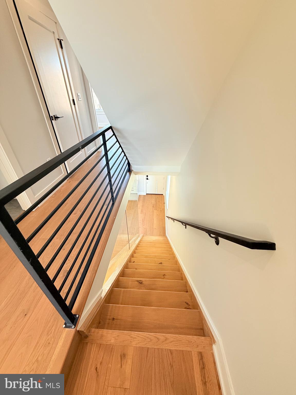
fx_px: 160
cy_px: 198
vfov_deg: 102.1
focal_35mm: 14
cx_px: 148
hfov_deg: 85.7
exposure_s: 1/120
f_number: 2.2
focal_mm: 2.22
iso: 100
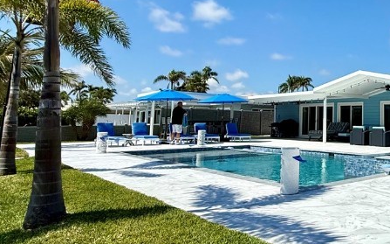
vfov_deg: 36.9
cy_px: 81
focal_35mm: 34
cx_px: 357
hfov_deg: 49.9
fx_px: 361
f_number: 2.2
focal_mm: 2.22
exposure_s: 1/4425
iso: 50
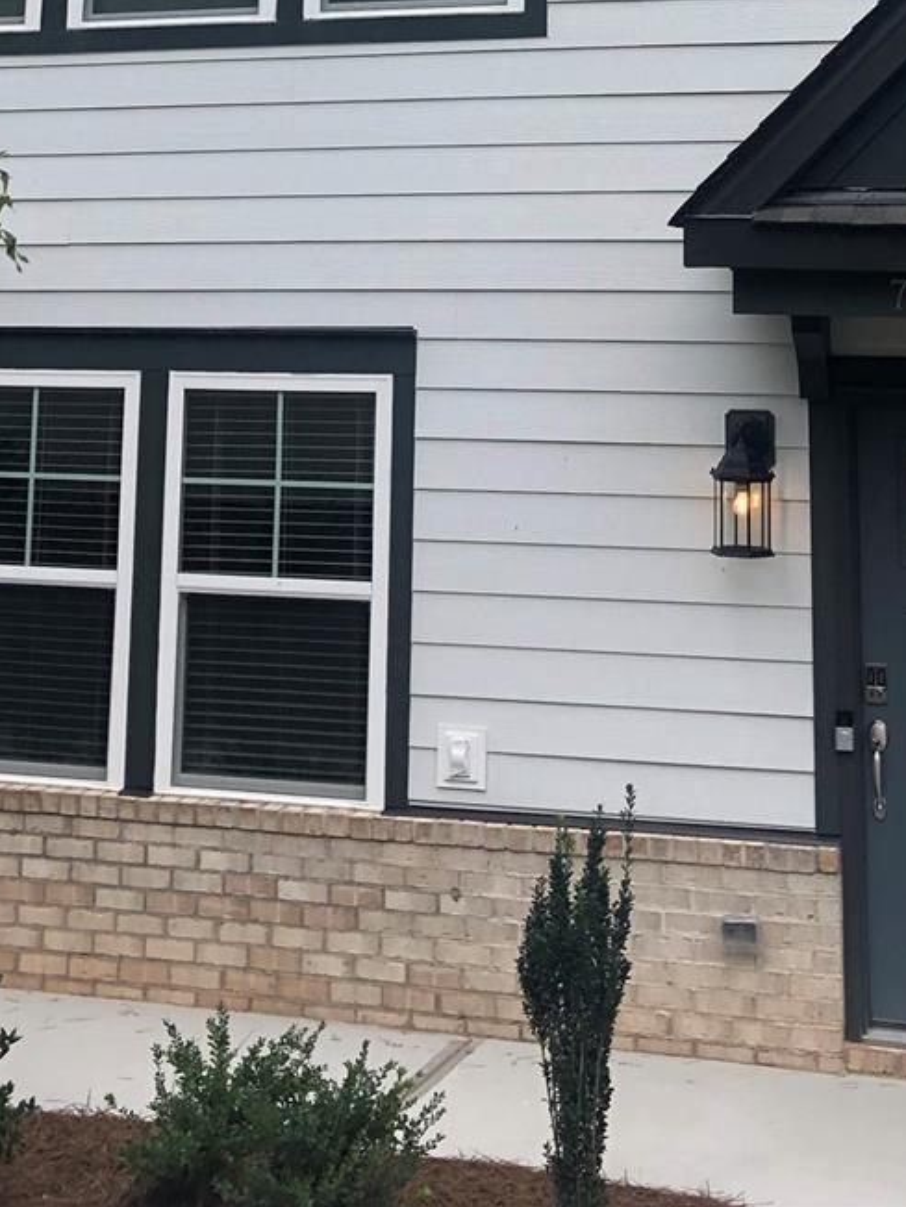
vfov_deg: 26.4
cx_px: 517
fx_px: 2303
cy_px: -211
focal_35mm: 66
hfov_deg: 22.2
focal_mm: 3.99
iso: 20
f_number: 1.8
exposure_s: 1/1091
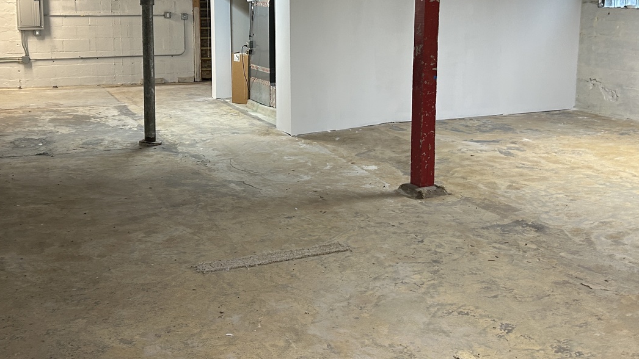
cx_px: 298
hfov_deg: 51.6
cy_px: 92
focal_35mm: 39
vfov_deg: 29.9
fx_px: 661
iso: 160
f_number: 1.5
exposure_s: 1/60
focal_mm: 5.7
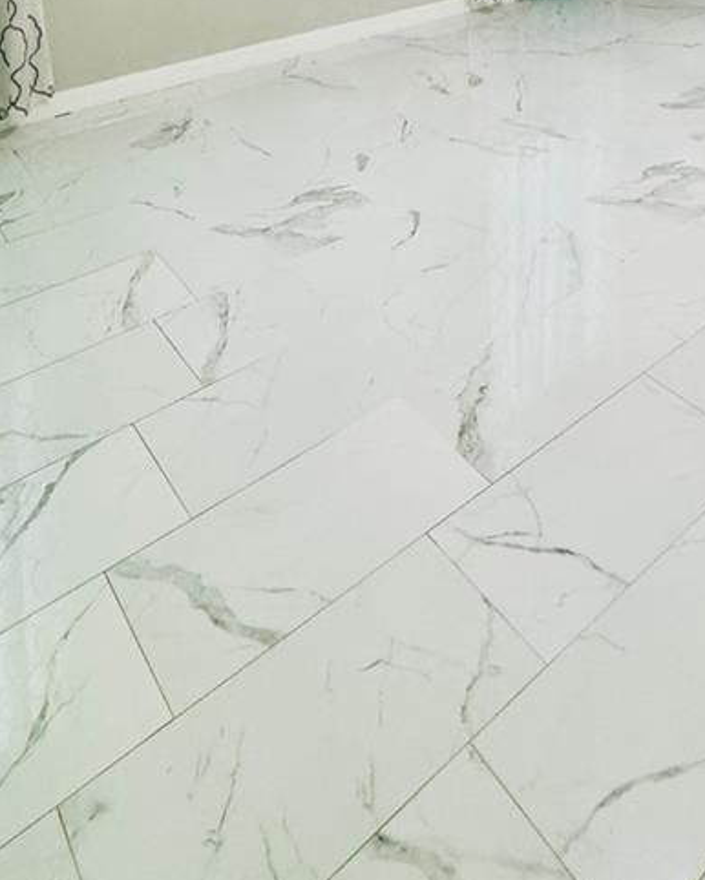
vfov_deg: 38.9
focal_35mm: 34
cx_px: 497
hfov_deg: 42.5
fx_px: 886
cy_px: -173
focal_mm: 2.22
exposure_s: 1/60
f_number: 2.2
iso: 250
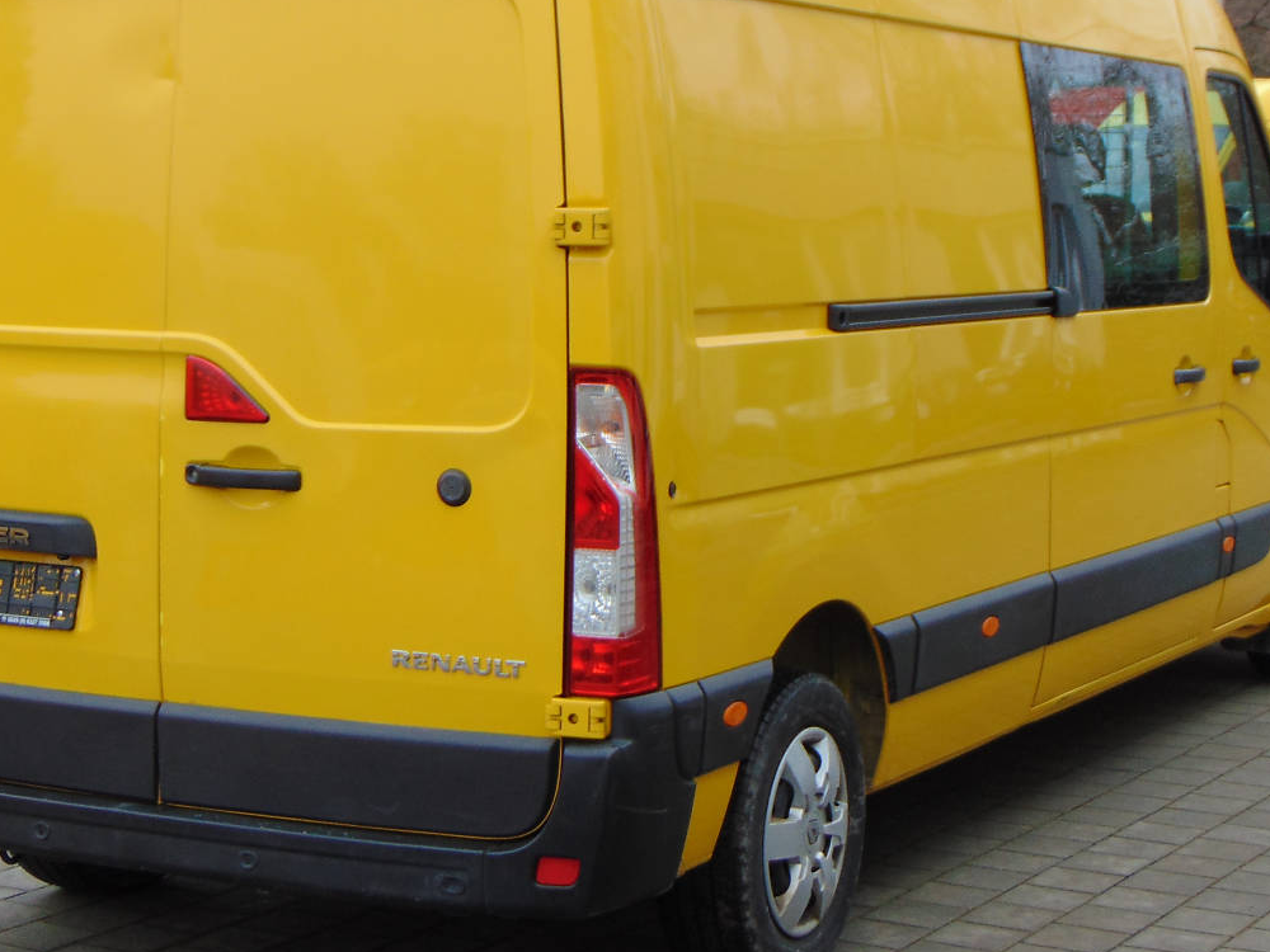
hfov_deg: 24.4
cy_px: 399
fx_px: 2935
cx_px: 596
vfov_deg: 18.4
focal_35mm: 80
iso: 80
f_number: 3.5
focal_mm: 9
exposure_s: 1/60
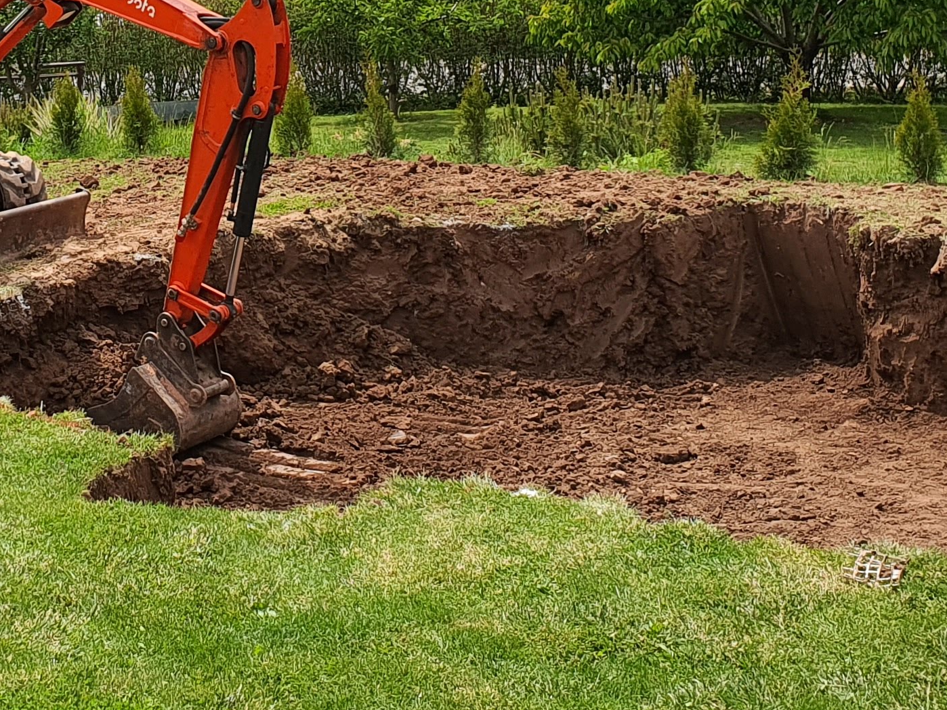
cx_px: 172
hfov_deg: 25.5
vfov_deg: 19.6
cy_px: 253
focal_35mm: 75
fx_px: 2051
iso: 50
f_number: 2.4
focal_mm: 4.3
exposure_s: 1/1608
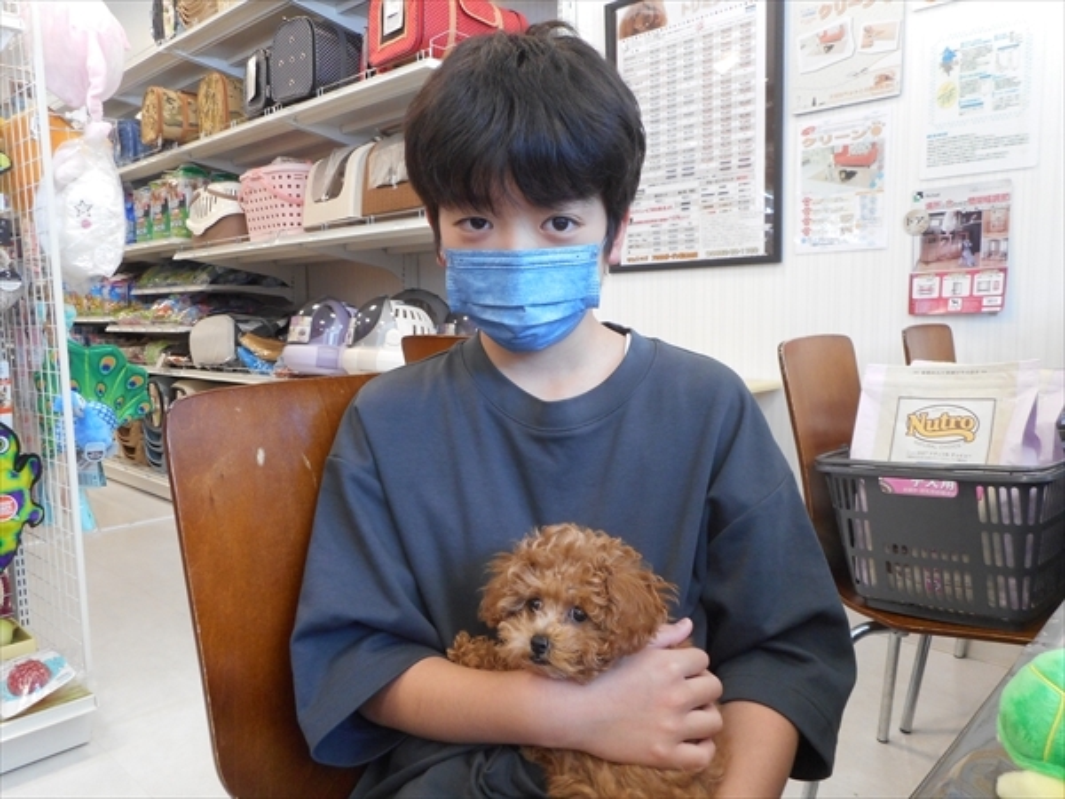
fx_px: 769
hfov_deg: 69.4
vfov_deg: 54.9
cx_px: 532
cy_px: 400
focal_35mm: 25
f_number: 3.7
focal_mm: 4.5
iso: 220
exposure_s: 1/30
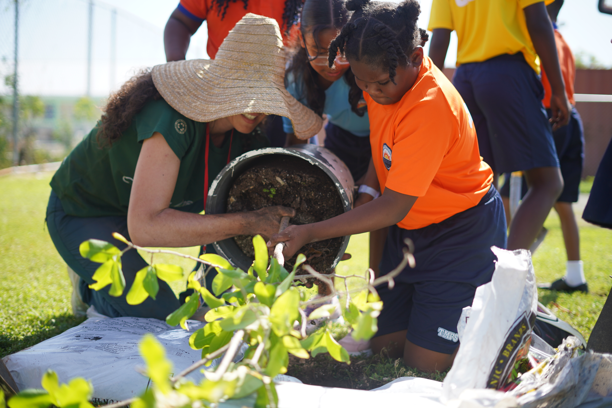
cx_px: 306
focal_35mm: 50
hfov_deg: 39.6
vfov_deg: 27.0
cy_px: 204
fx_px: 850
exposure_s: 1/1250
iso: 100
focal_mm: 50
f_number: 2
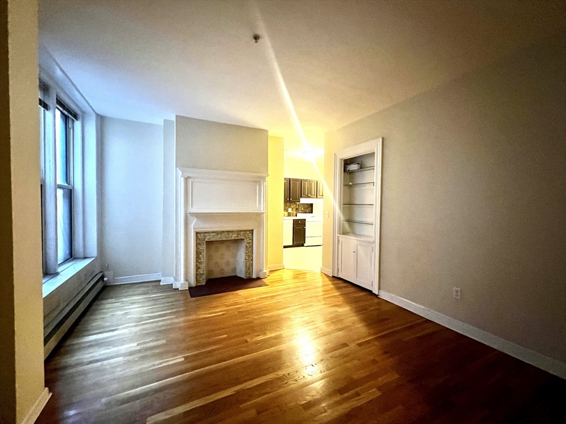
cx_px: 283
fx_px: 213
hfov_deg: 106.2
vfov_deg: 89.9
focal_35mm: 13
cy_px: 212
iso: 800
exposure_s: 1/40
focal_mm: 1.57
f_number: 1.8
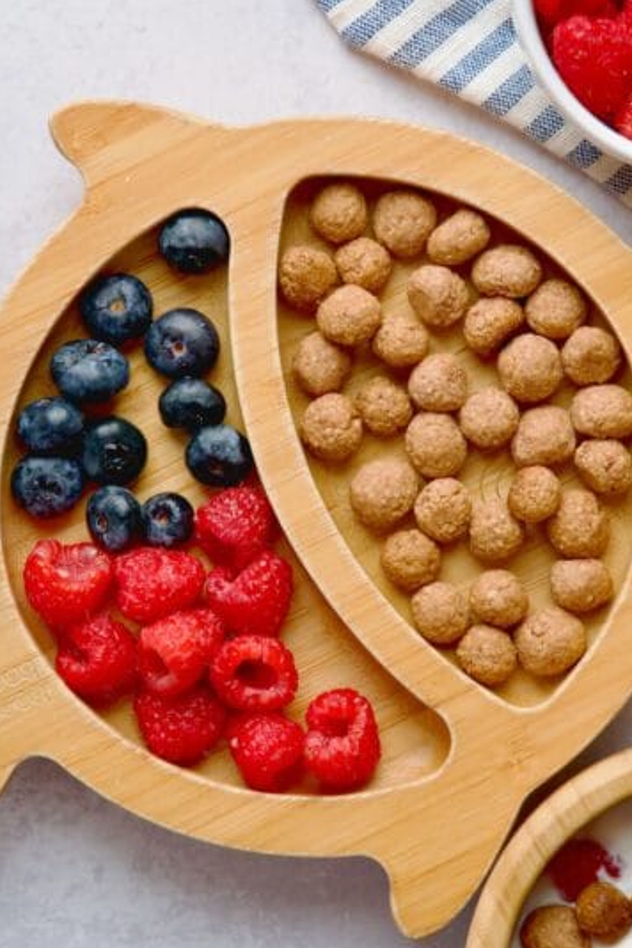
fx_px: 2264
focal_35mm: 86
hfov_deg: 15.9
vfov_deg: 23.6
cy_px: 478
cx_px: 316
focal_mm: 85
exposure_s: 1/125
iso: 1600
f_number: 10
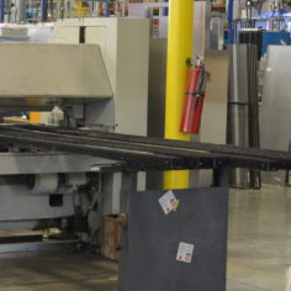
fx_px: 1268
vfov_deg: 13.1
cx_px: -68
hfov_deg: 12.7
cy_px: 99
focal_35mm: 133
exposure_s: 1/20
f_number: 5
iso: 1600
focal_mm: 35
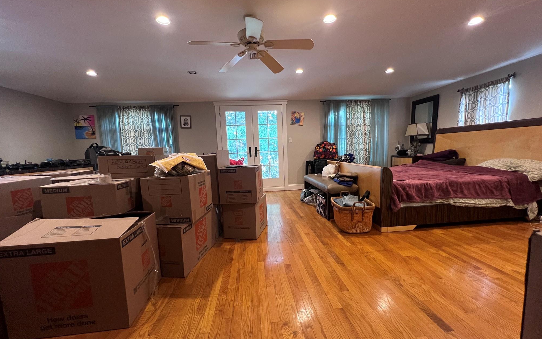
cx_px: 273
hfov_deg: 105.3
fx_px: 207
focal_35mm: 14
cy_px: 178
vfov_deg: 78.6
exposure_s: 1/60
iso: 320
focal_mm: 1.57
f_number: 1.8
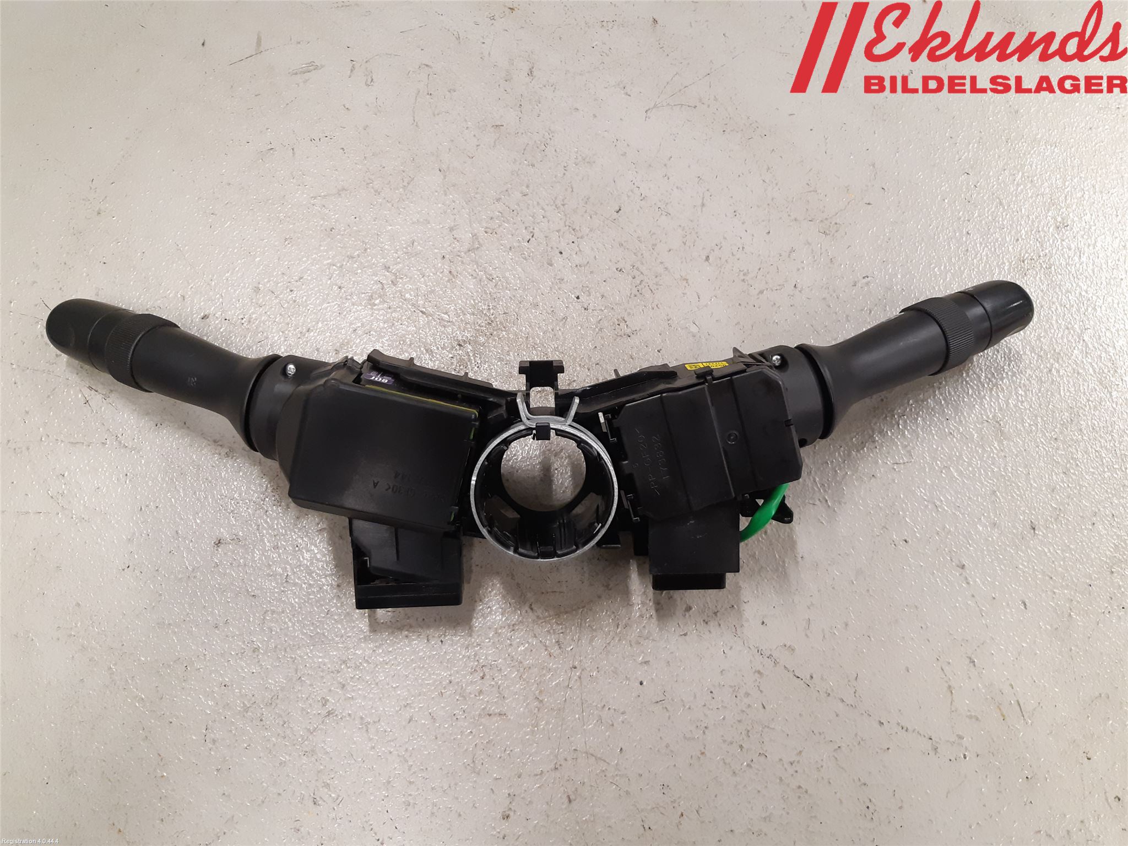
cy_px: 423
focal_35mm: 26
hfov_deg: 67.3
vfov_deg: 53.1
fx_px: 847
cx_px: 564
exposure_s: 1/50
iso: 200
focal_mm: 3.93
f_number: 1.7
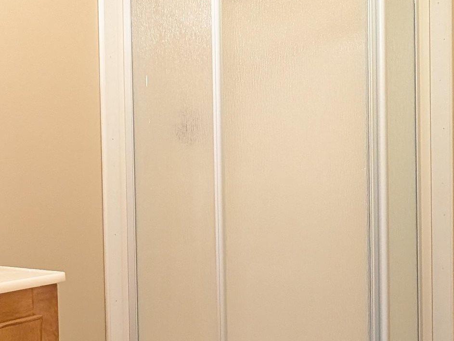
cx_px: 167
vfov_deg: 36.7
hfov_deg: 47.4
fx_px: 511
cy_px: 195
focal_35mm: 39
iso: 687
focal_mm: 2.02
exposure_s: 1/120
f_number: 1.7
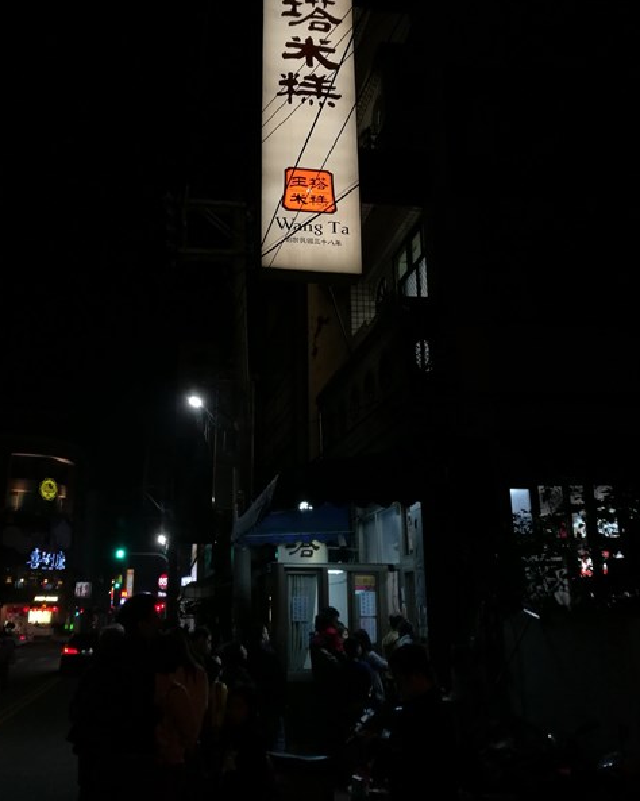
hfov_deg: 45.8
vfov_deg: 55.6
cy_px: 359
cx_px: 302
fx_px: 758
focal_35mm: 32
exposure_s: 1/60
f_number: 2.2
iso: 200
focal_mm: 4.5
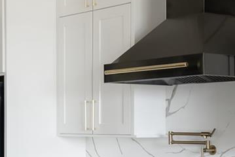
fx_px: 745
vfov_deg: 12.0
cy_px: 124
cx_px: 68
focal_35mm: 114
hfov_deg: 17.9
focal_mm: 20
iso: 400
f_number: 8
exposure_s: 1/1.67
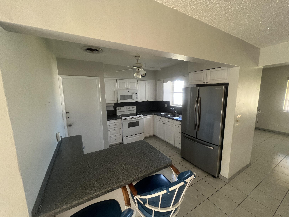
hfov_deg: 106.2
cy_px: 108
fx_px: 109
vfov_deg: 89.9
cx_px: 144
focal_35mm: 13
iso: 200
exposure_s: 1/60
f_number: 1.8
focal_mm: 1.57
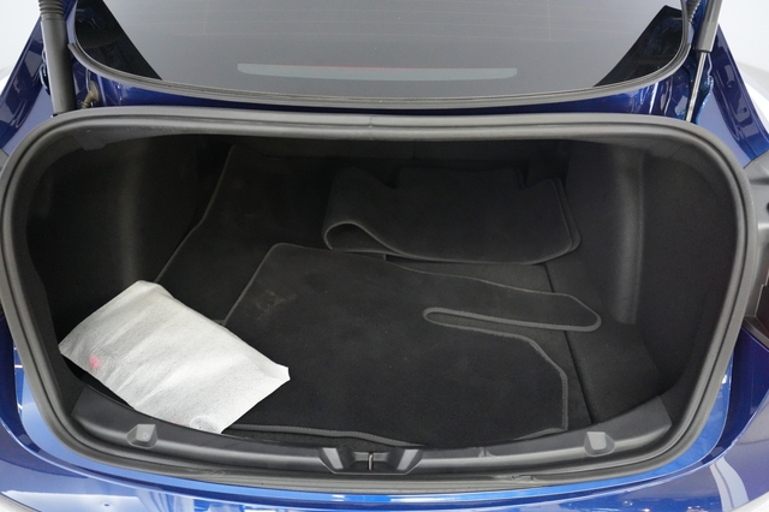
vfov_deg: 46.4
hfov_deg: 65.5
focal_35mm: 28
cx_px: 384
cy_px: 256
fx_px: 598
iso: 12800
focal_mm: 28
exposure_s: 1/160
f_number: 2.8
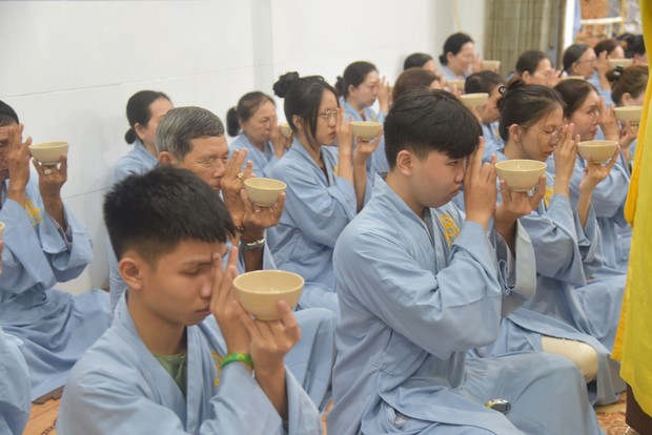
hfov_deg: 36.2
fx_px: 997
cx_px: 326
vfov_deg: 24.6
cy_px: 218
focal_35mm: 55
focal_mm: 55
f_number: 4
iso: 1250
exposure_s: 1/60
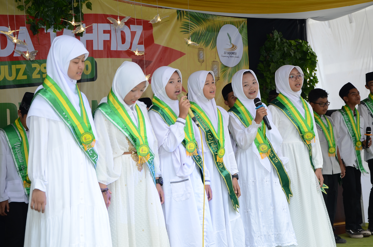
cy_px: 124
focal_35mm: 75
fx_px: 775
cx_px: 186
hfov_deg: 27.0
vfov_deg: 18.1
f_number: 5.6
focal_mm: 50
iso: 250
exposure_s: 1/125
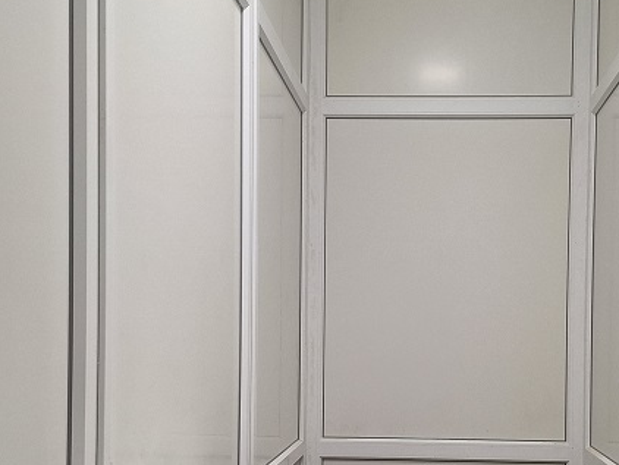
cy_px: 332
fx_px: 877
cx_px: 398
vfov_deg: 29.4
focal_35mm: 49
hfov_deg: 38.6
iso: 64
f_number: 1.8
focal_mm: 5.54
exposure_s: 1/100
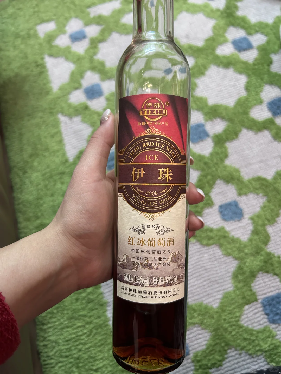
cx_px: 140
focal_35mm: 26
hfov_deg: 53.1
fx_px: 281
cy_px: 187
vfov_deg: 67.3
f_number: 1.5
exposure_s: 1/50
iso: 250
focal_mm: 5.7
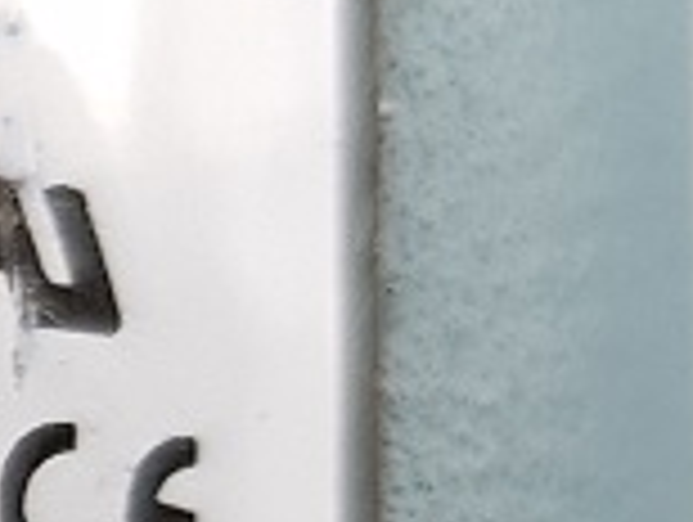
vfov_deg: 8.6
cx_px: -950
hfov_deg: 10.2
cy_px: 666
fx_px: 3409
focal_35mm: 170
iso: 40
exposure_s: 1/50
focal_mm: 4.2
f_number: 1.7
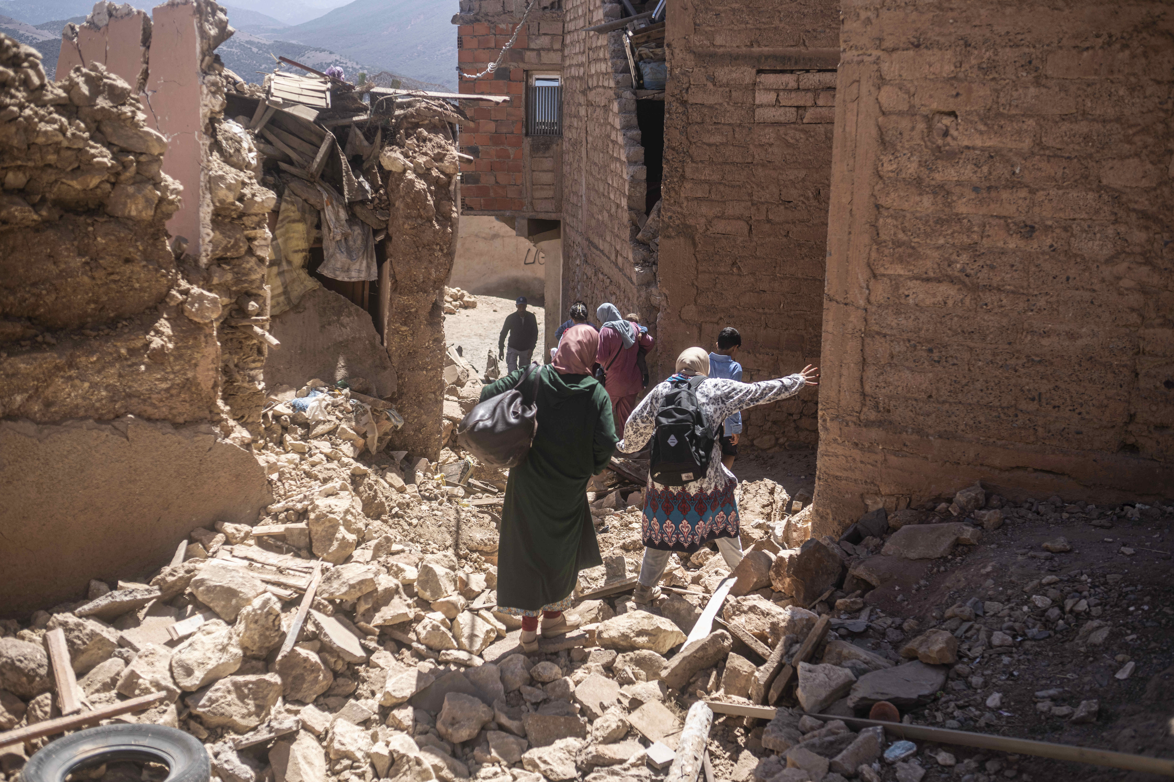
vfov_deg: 37.9
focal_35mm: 35
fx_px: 1141
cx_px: 587
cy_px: 391
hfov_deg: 54.4
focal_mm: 35
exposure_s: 1/3200
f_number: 2.2
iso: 200
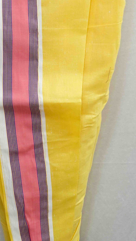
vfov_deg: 15.6
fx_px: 865
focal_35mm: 135
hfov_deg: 9.0
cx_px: 40
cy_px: 5
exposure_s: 1/60
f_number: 5.6
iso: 1000
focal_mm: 52
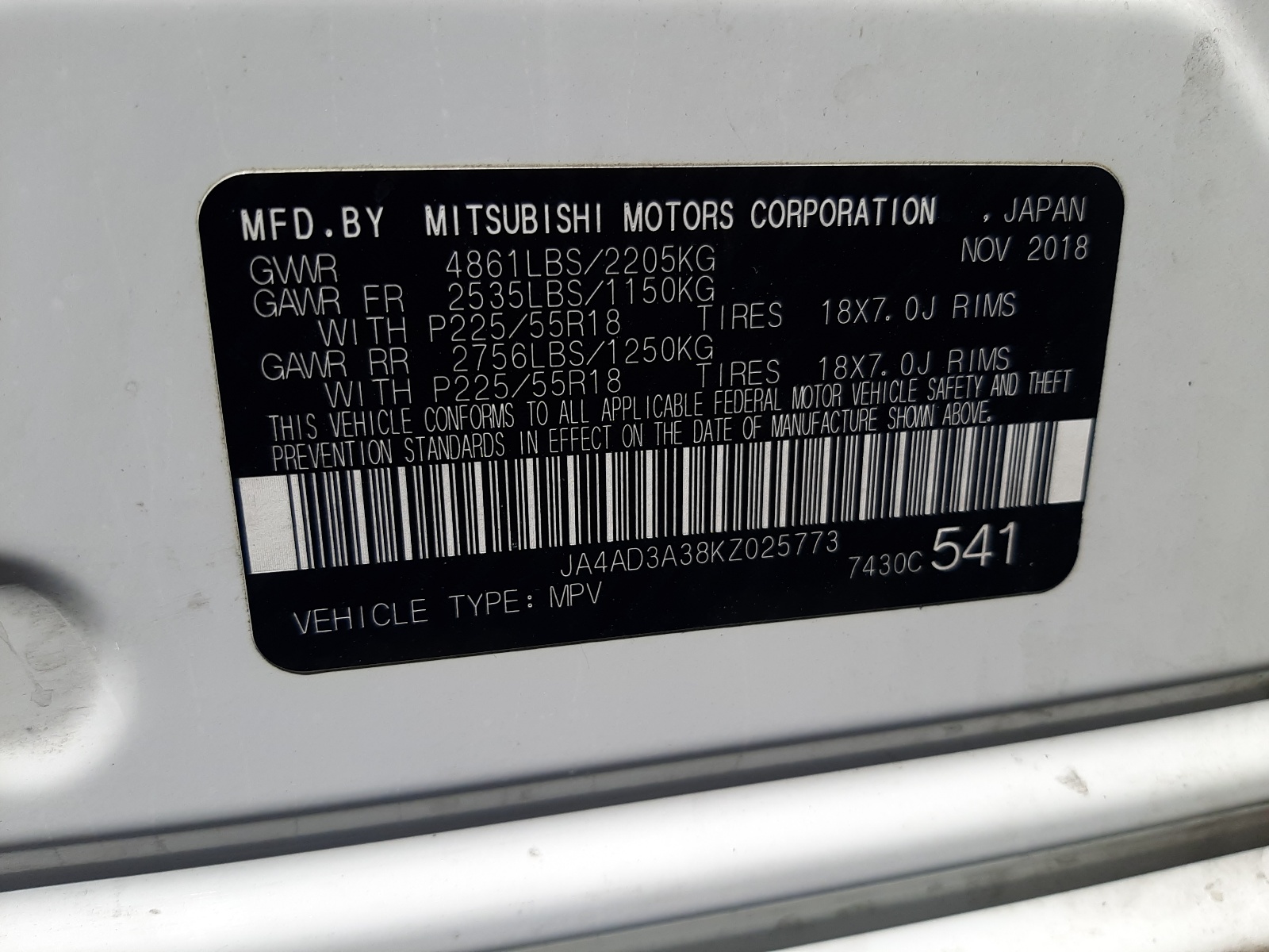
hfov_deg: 67.3
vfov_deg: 53.1
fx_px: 953
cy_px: 476
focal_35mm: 26
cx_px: 634
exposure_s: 1/3333
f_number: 1.7
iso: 40
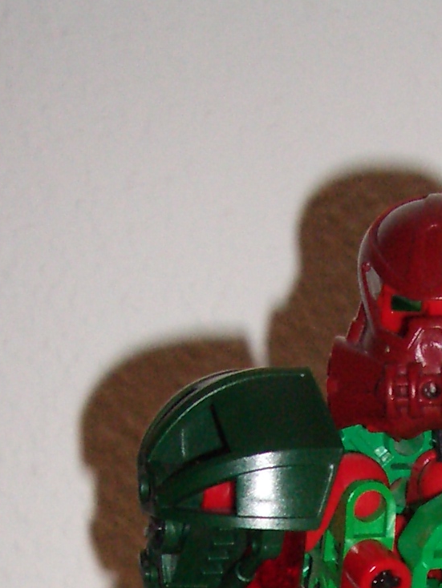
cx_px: 424
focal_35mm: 122
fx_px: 2076
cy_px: 1012
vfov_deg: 14.5
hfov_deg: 12.0
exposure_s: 1/60
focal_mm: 5.8
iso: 200
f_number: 2.6
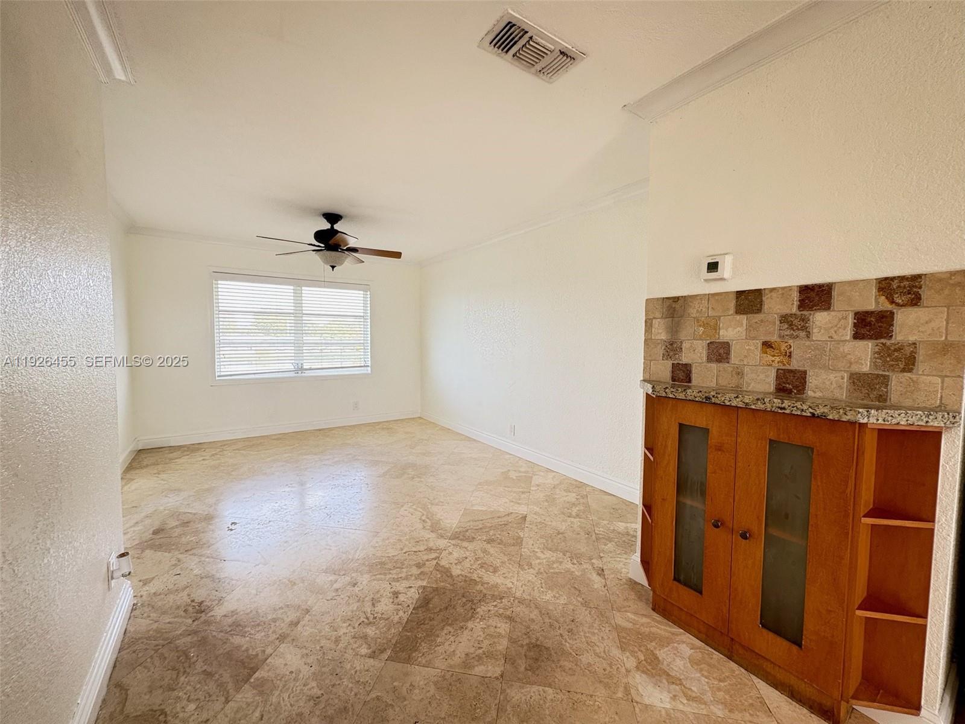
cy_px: 362
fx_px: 390
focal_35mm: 14
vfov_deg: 85.7
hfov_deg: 102.1
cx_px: 482
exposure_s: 1/60
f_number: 2.2
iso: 250
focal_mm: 2.22
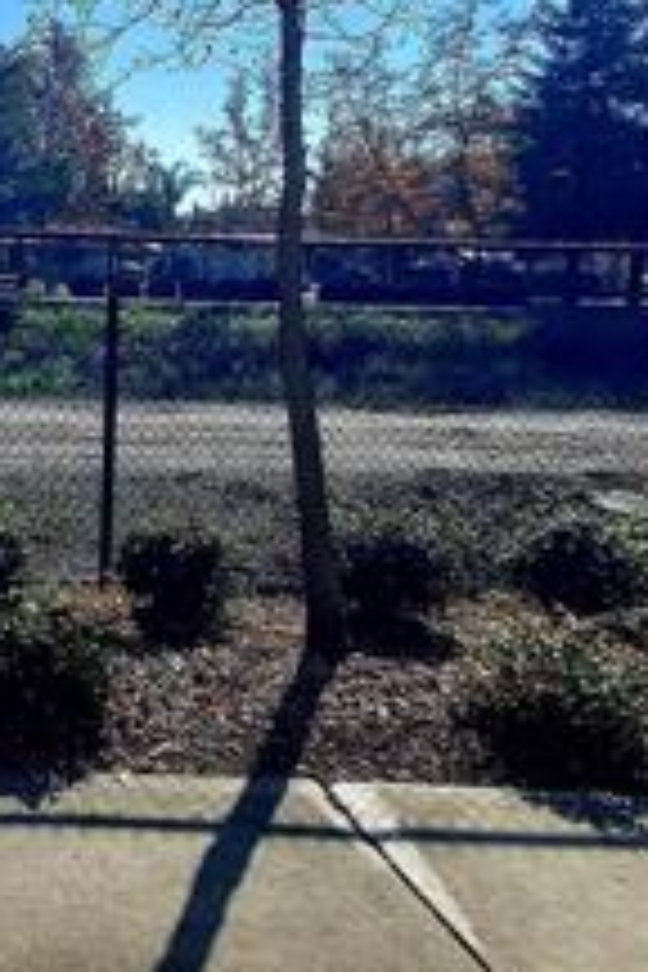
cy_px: 284
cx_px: -158
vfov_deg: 47.2
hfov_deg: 28.4
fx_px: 1080
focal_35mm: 40
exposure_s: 1/2500
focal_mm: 1.42
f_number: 2.2
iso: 50
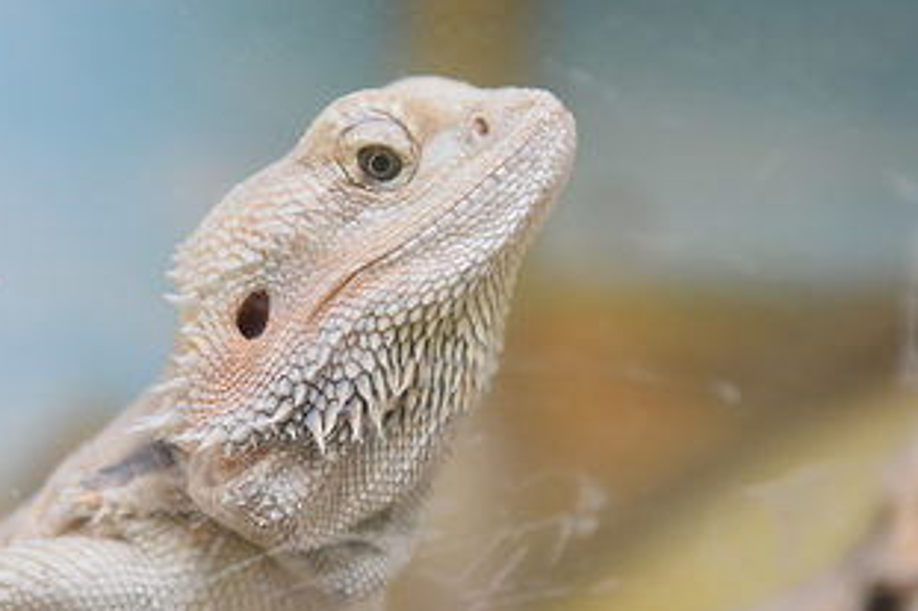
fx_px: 3441
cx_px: 398
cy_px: 322
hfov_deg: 15.2
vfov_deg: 10.1
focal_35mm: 135
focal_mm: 70
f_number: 4
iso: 450
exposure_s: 1/60
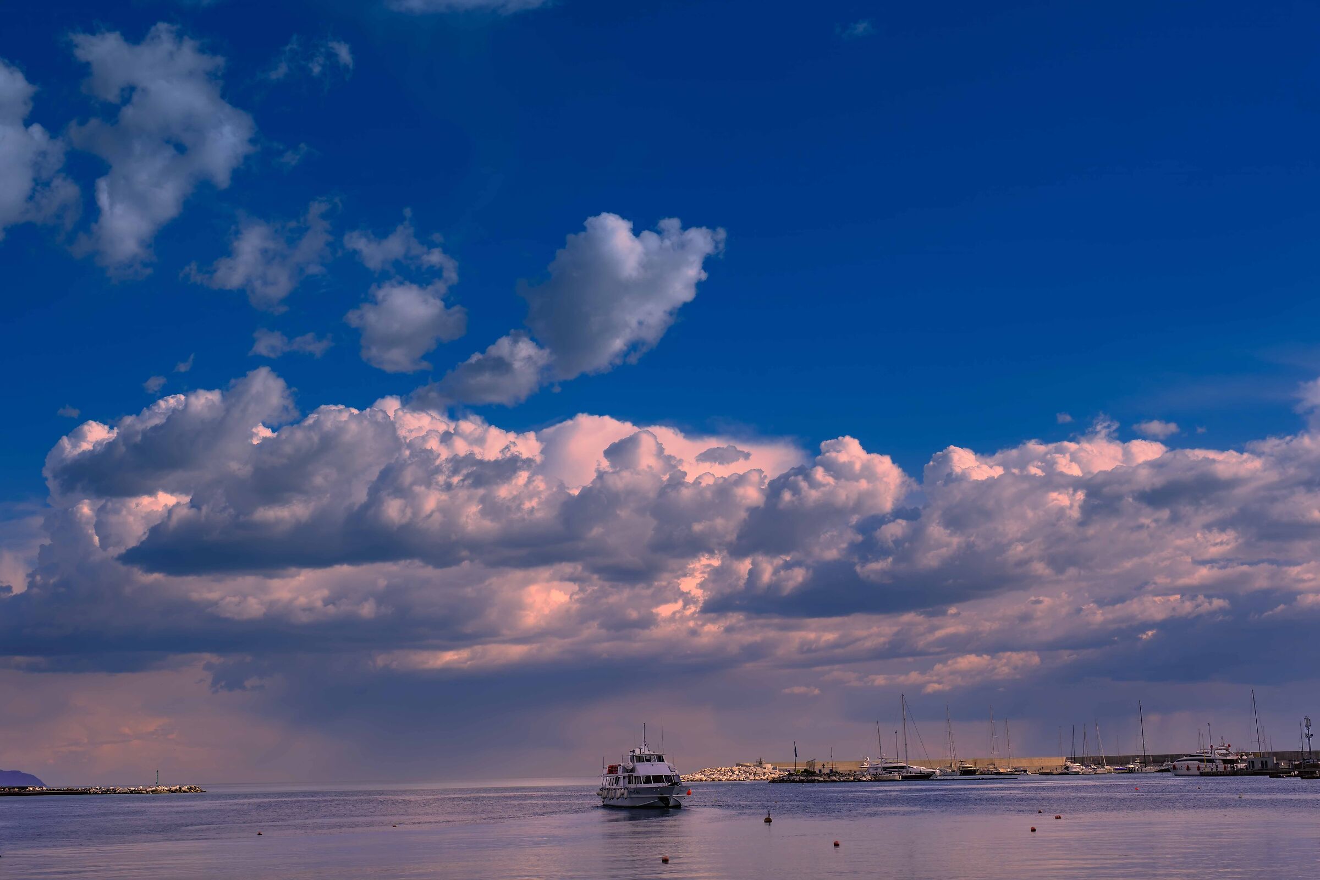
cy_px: 440
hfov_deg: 47.4
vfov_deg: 32.6
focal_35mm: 41
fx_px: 1503
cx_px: 660
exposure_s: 1/1250
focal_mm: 27.4
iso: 125
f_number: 5.6
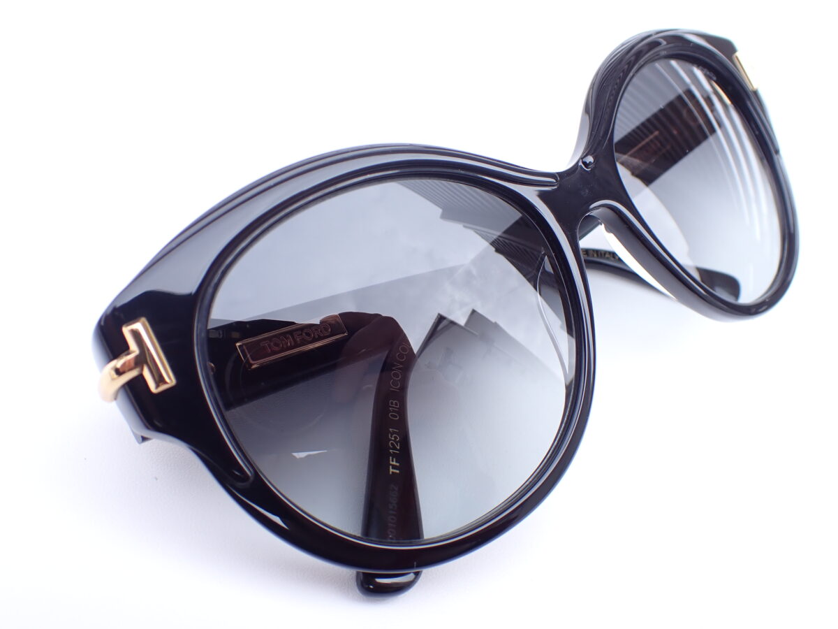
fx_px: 726
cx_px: 419
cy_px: 314
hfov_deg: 60.0
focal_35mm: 30
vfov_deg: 46.8
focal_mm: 5.4
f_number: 3.2
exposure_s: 1/250
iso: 100
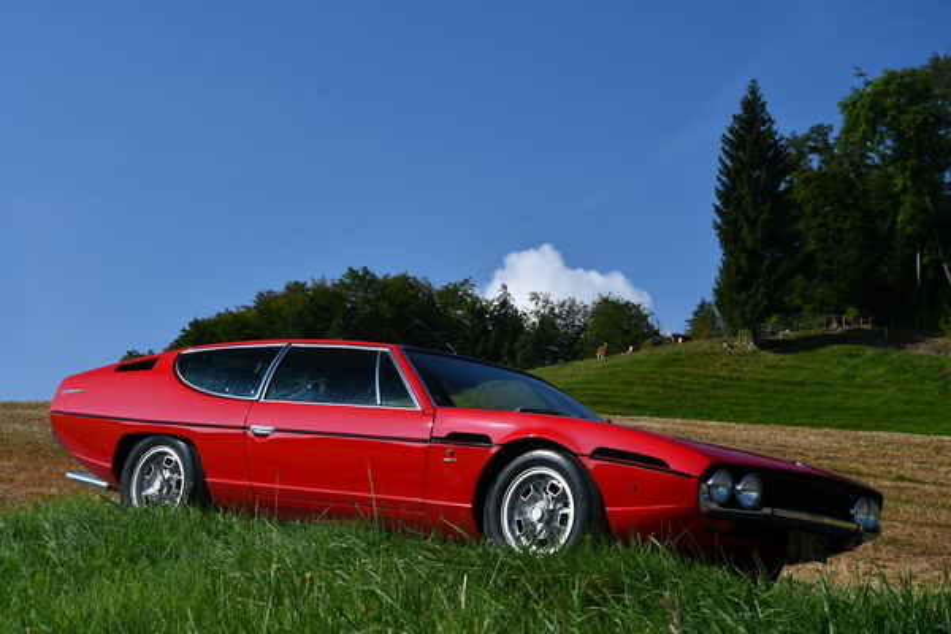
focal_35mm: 72
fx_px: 1902
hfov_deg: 28.1
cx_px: 476
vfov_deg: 18.9
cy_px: 317
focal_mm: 48
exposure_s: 1/250
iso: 200
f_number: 8
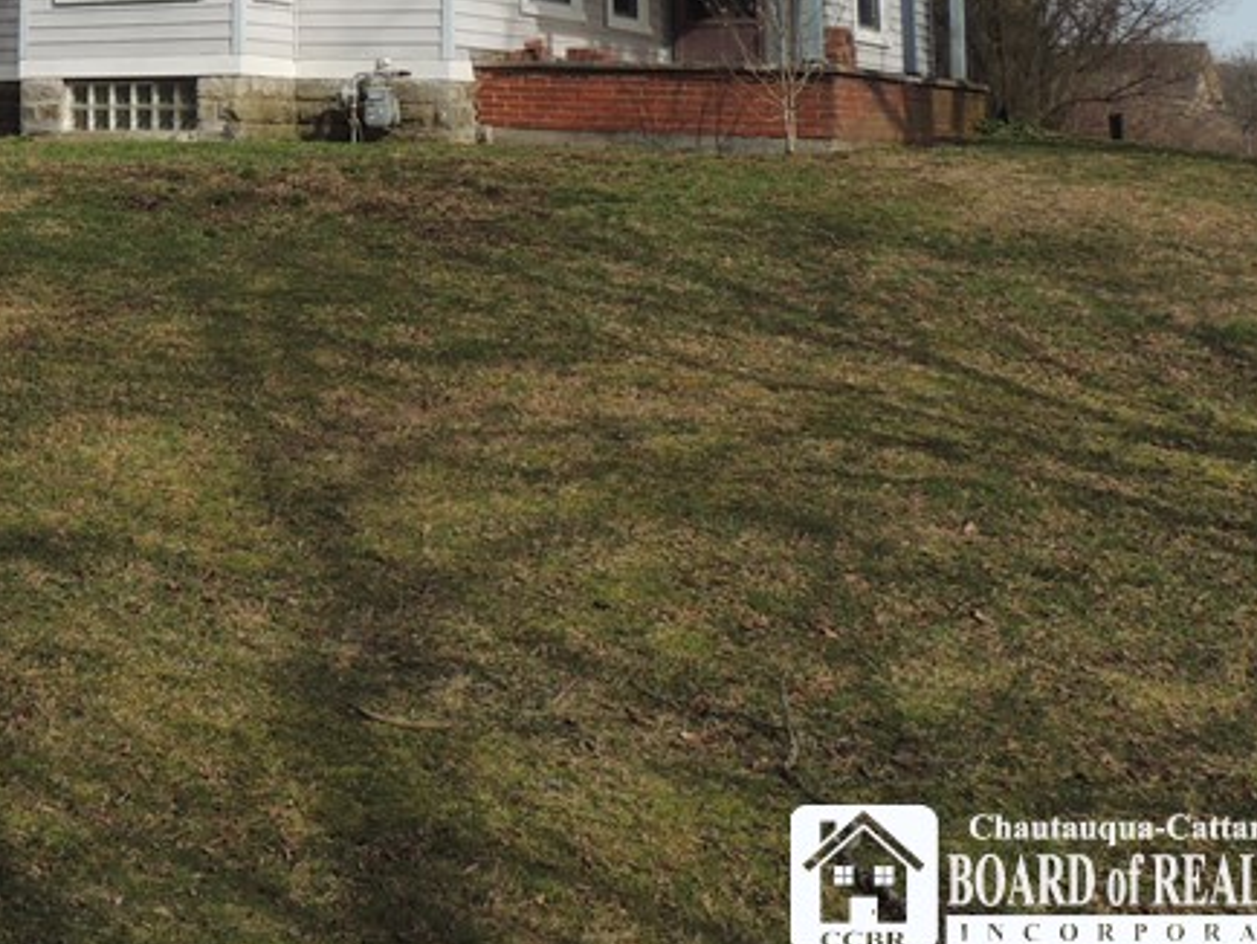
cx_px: -101
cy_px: -159
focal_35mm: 66
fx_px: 2398
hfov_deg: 27.1
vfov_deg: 20.9
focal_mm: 4.9
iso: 100
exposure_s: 1/1250
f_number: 3.1
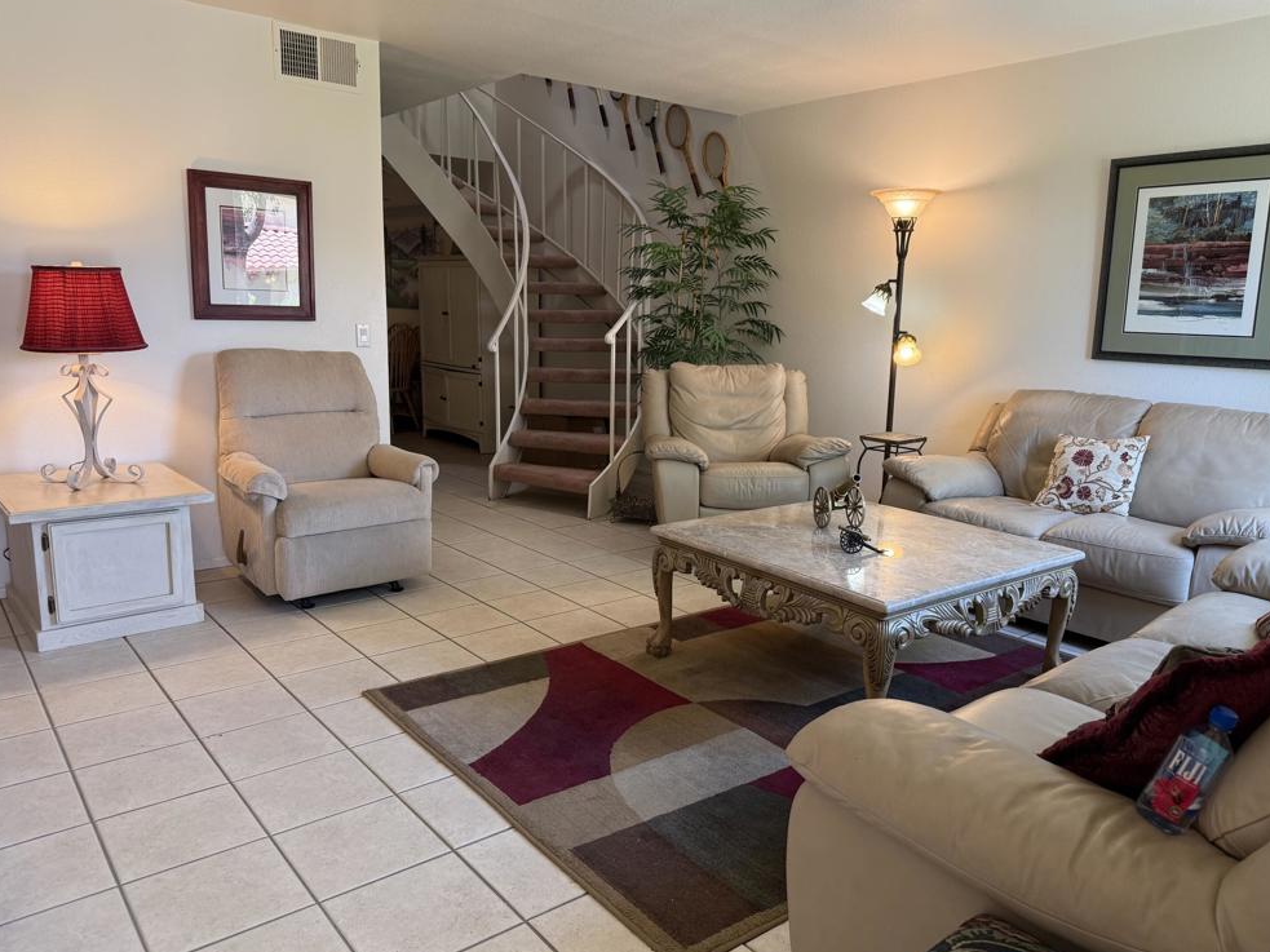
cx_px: 656
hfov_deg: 69.4
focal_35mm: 25
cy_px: 475
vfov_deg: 54.9
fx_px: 917
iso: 125
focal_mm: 6.76
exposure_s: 1/120
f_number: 1.78
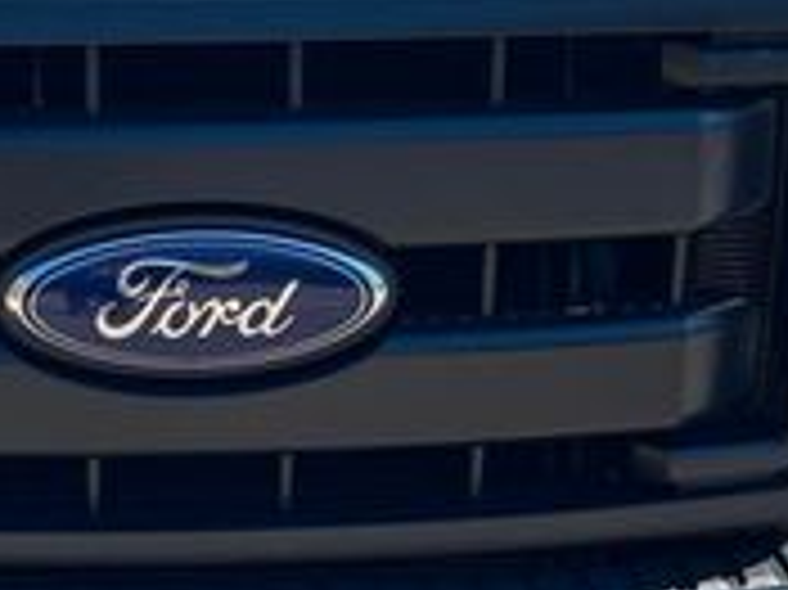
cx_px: 50
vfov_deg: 15.5
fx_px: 2161
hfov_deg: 20.2
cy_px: 315
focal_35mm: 95
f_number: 1.5
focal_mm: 5.7
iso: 50
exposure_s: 1/1724
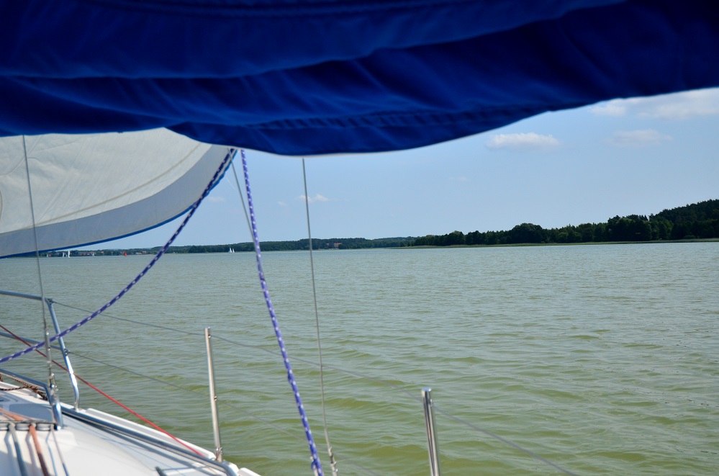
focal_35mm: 36
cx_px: 360
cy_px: 238
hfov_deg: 53.2
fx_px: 717
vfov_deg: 36.7
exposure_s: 1/8000
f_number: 4
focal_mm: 24
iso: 500
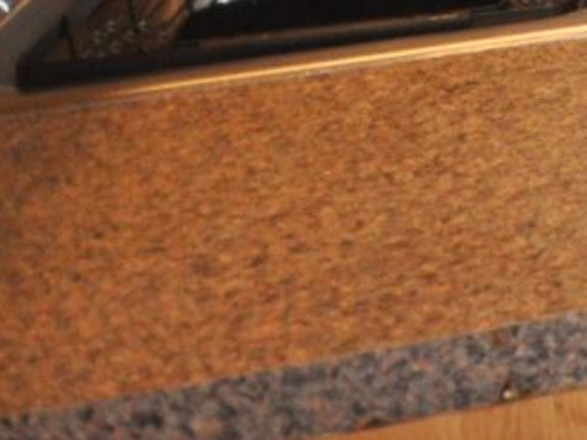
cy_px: -560
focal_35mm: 108
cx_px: 1509
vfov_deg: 11.6
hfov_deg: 12.8
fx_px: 1831
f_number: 4.5
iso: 800
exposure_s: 1/80
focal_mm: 12
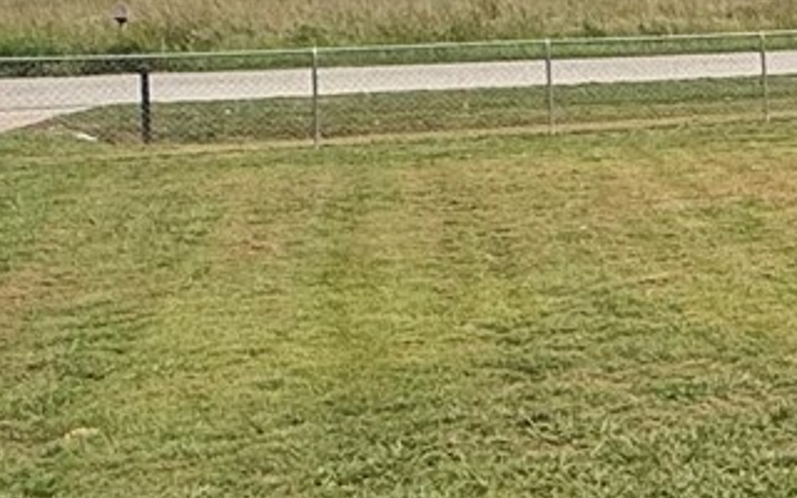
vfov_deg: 14.6
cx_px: 1452
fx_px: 1933
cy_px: 152
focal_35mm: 89
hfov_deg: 18.2
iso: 50
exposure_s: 1/2165
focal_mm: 2.22
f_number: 2.2
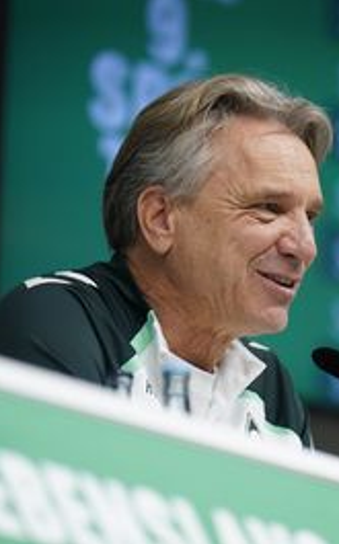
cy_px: 272
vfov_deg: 7.0
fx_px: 4432
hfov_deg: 4.4
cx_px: 327
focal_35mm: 299
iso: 800
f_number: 2.8
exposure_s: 1/320
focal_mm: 194
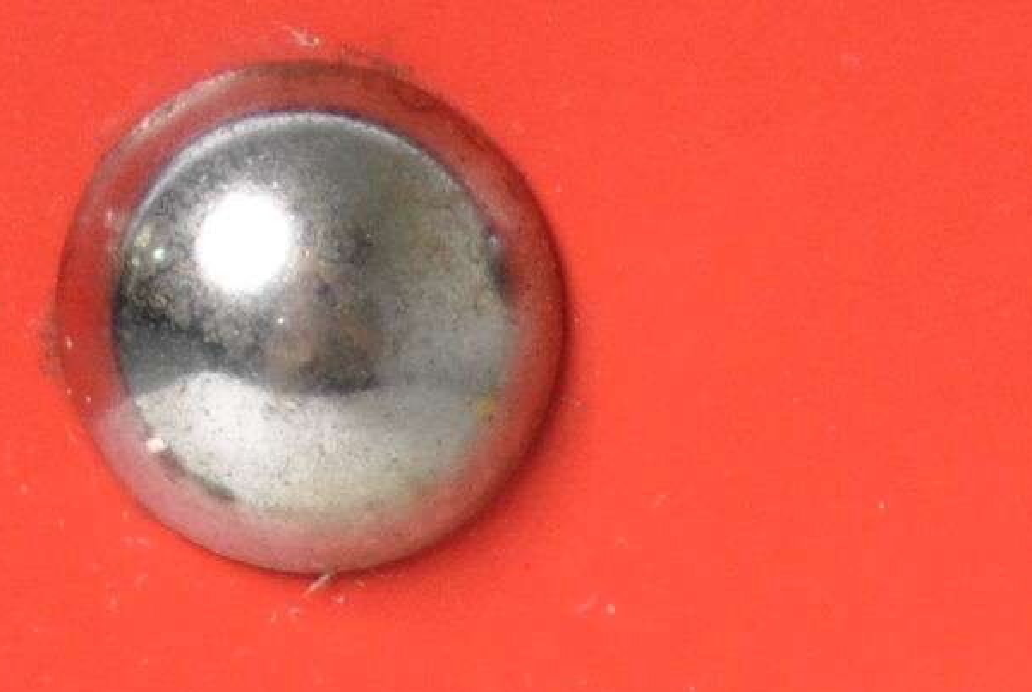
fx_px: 10539
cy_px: 2006
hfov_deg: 5.6
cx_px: 1164
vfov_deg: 3.7
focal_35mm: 367
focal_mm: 38
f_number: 5
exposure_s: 1/30
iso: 280
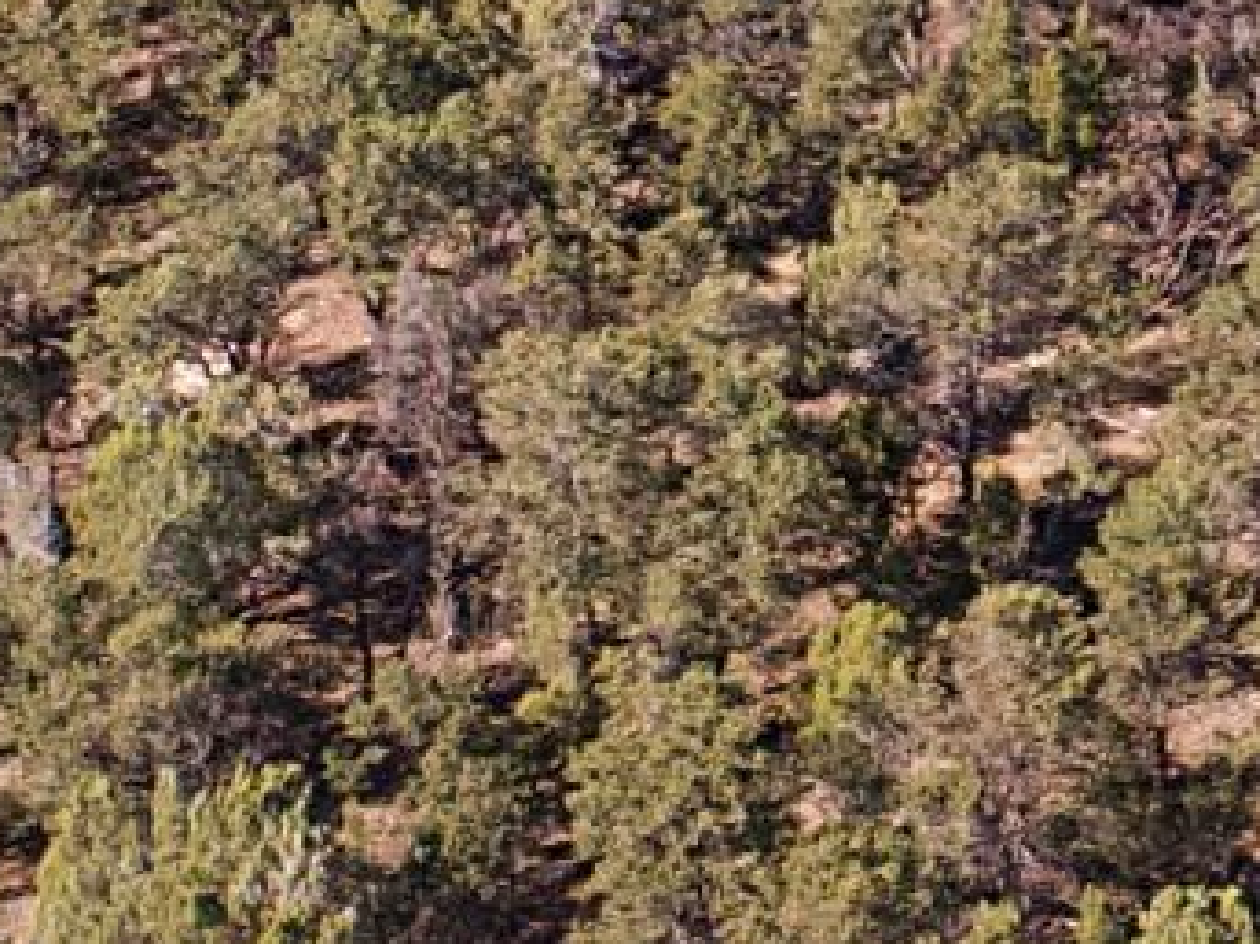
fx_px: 7350
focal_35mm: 202
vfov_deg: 7.3
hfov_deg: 9.6
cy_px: -103
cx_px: 1807
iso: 400
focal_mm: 8.8
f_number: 4.5
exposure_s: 1/200
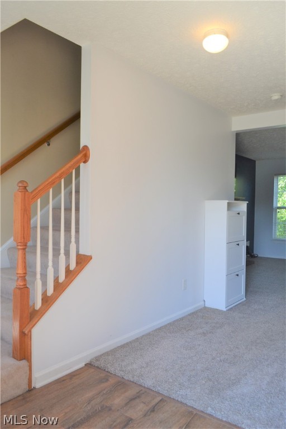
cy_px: 214
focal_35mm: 27
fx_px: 322
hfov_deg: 47.9
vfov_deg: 67.4
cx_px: 143
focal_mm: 18
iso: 400
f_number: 5
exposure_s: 1/100
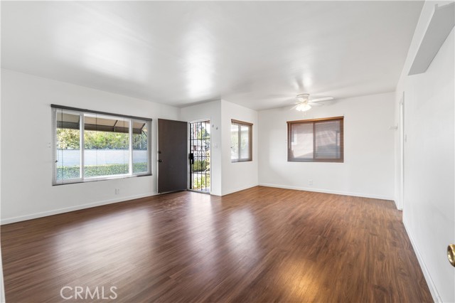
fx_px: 189
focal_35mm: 15
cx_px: 228
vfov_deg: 77.3
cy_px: 152
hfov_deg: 100.4
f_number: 8
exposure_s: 1/3
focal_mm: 10
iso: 200
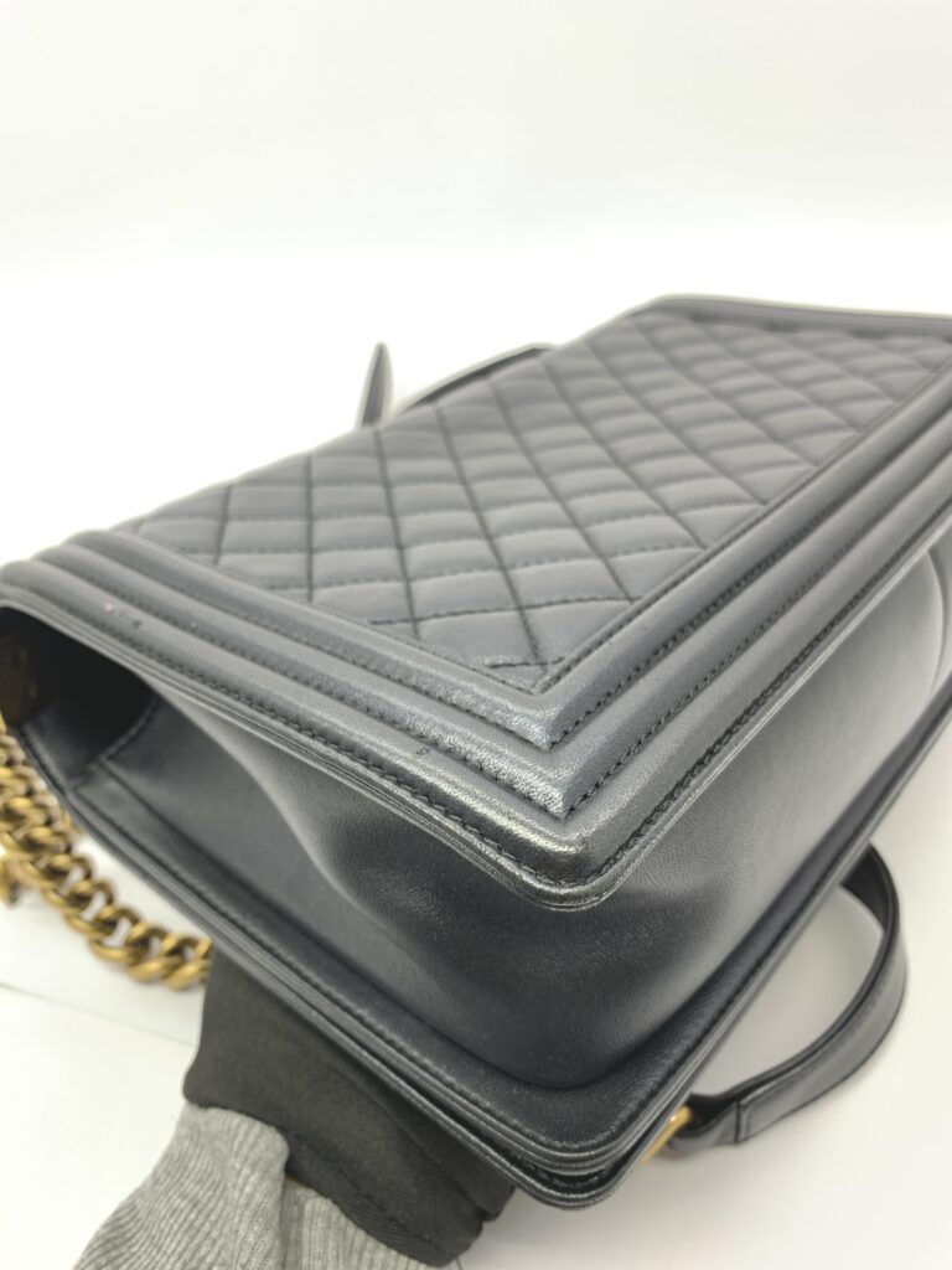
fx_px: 953
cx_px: 476
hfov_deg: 53.1
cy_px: 635
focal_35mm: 26
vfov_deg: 67.3
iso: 50
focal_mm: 4.25
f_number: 1.8
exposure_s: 1/50
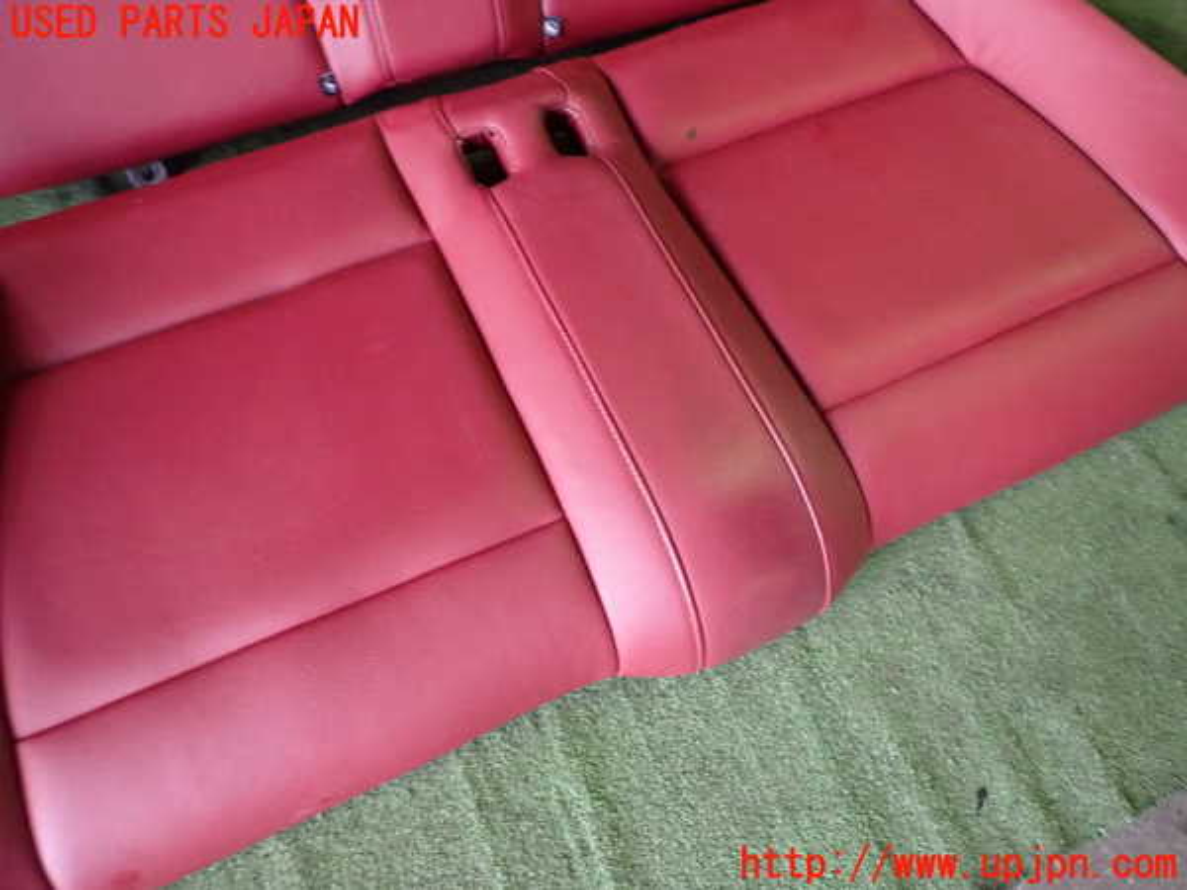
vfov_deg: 54.9
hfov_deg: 69.4
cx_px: 594
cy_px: 445
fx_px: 857
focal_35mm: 25
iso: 500
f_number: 2
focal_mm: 4.5
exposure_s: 1/30
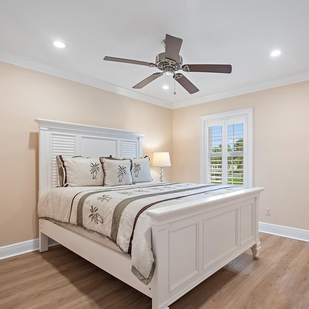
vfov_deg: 72.1
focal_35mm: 21
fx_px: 212
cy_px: 156
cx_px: 188
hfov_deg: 71.3
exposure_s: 1/50
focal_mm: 16
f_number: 4
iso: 3200
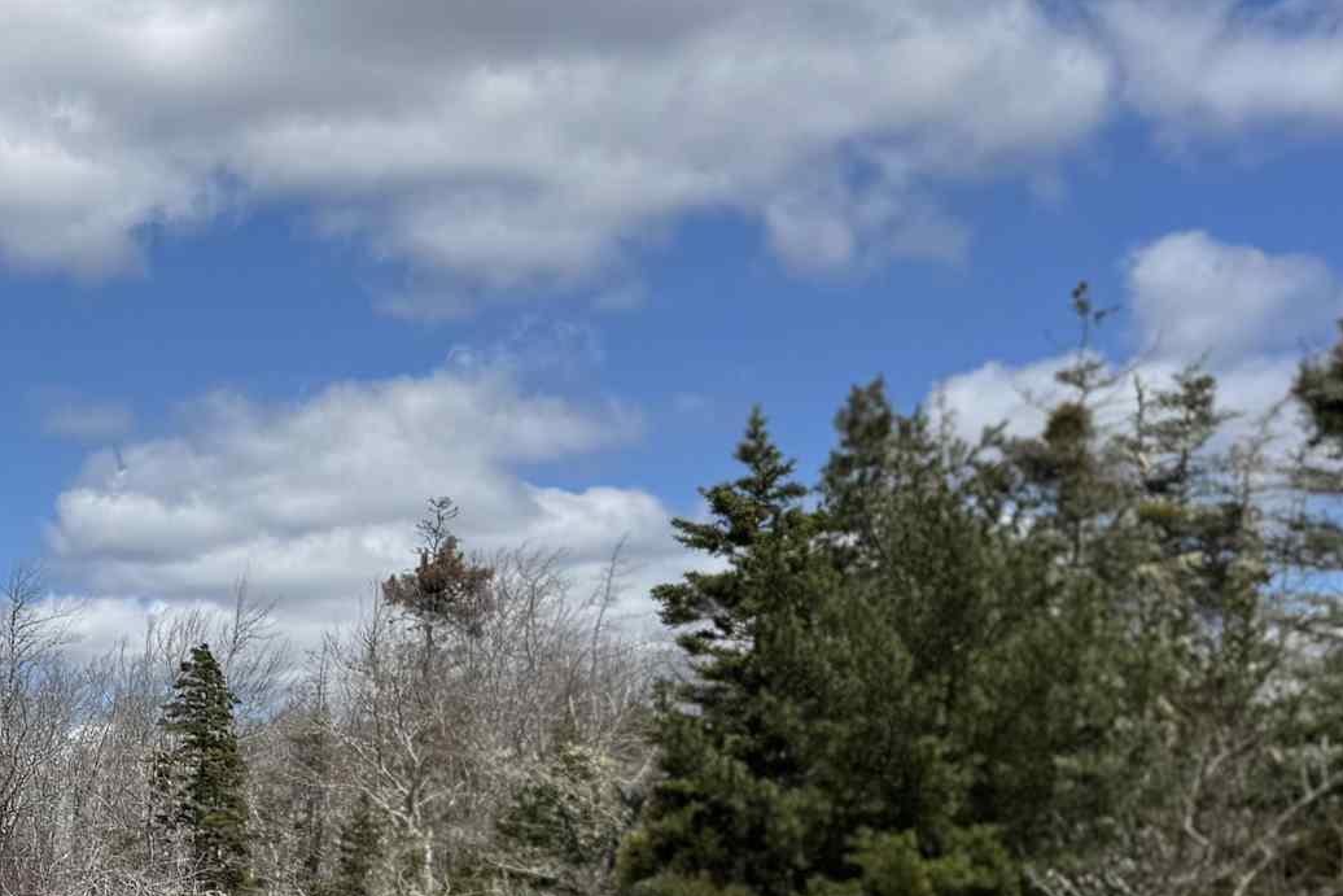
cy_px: 1035
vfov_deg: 17.7
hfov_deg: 24.0
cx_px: -395
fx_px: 2761
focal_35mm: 74
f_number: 1.78
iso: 80
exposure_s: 1/7092
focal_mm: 6.76
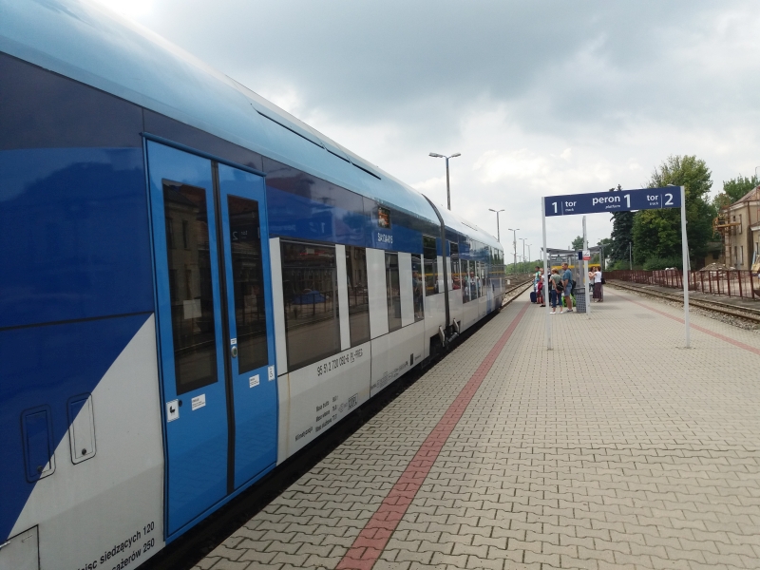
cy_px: 285
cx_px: 380
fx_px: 615
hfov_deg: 63.4
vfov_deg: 49.7
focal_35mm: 28
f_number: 1.9
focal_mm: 3.7
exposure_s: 1/1266
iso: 64
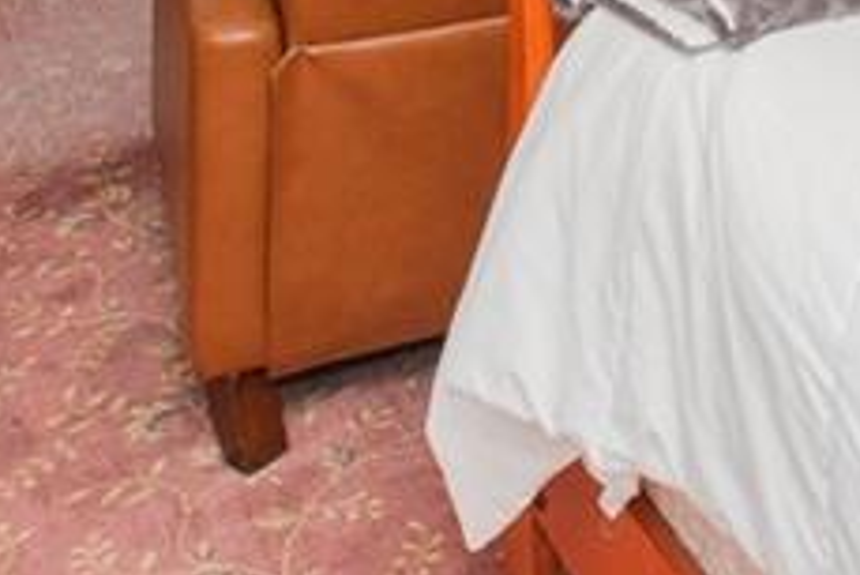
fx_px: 1602
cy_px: -541
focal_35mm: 67
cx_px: 1003
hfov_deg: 27.0
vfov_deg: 16.2
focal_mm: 10
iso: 400
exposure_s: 1/60
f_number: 8
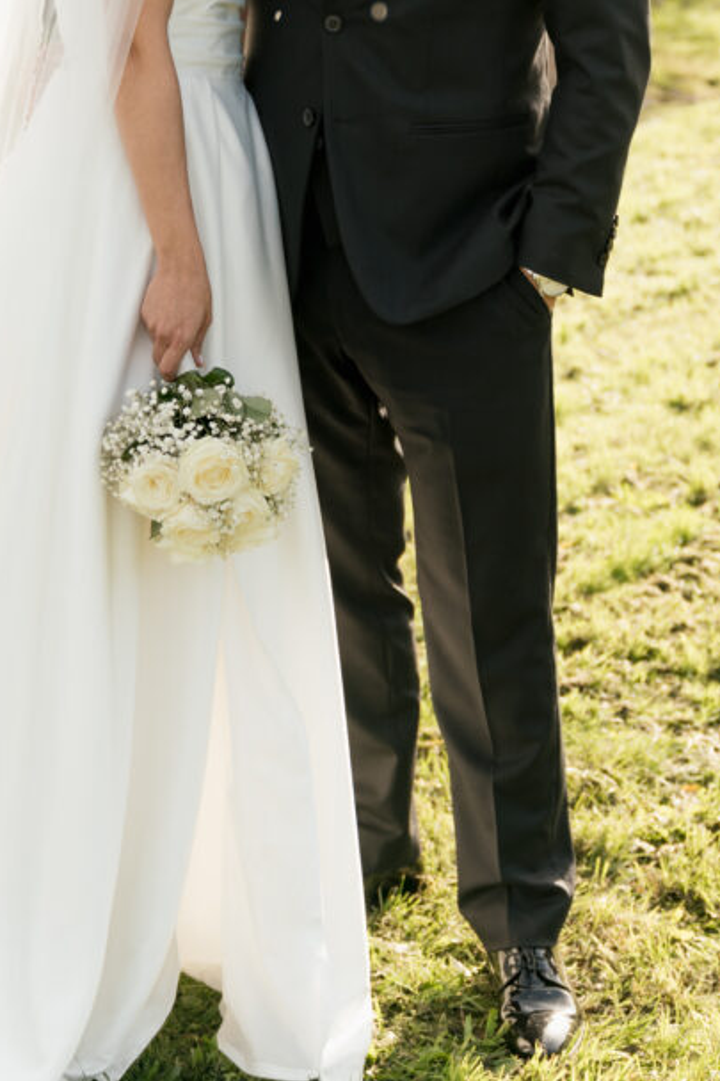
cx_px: 192
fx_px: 2371
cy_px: 171
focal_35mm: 79
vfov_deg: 25.1
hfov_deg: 17.2
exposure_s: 1/640
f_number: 2.8
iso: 100
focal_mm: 40
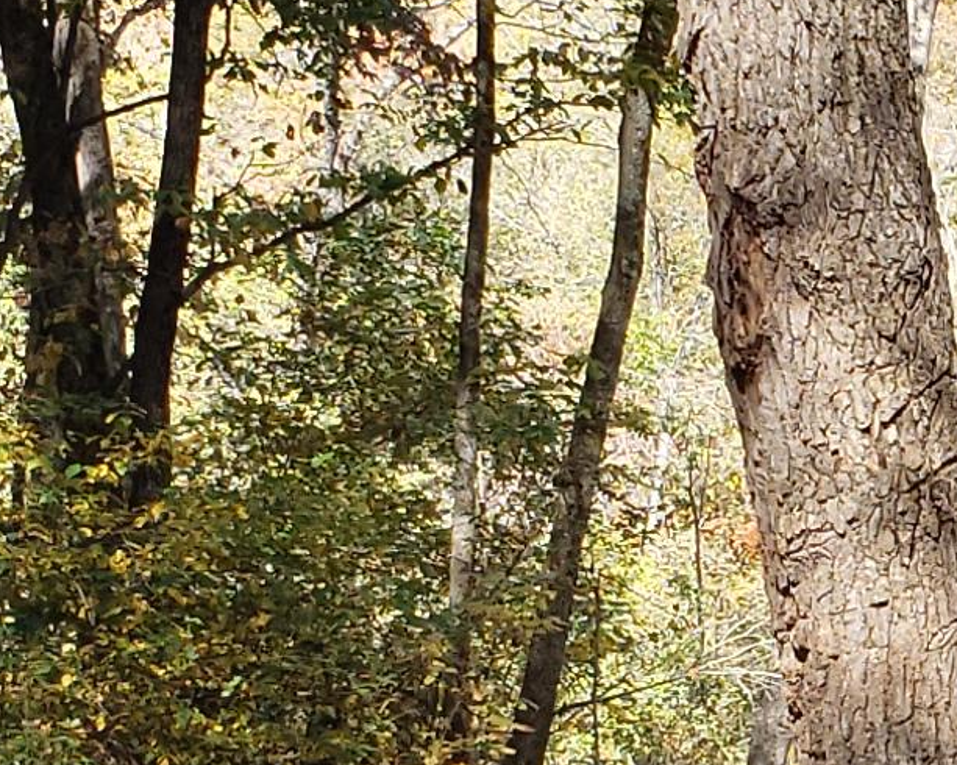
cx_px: 1199
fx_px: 4729
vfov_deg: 9.2
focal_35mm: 167
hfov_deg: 11.3
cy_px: 542
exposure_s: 1/271
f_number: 2.4
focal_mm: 4.3
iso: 50
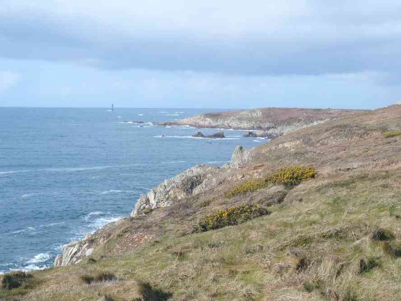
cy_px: 150
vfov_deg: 24.4
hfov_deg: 32.2
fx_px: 695
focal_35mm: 60
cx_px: 200
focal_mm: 6.6
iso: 100
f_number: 3
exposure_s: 1/1000
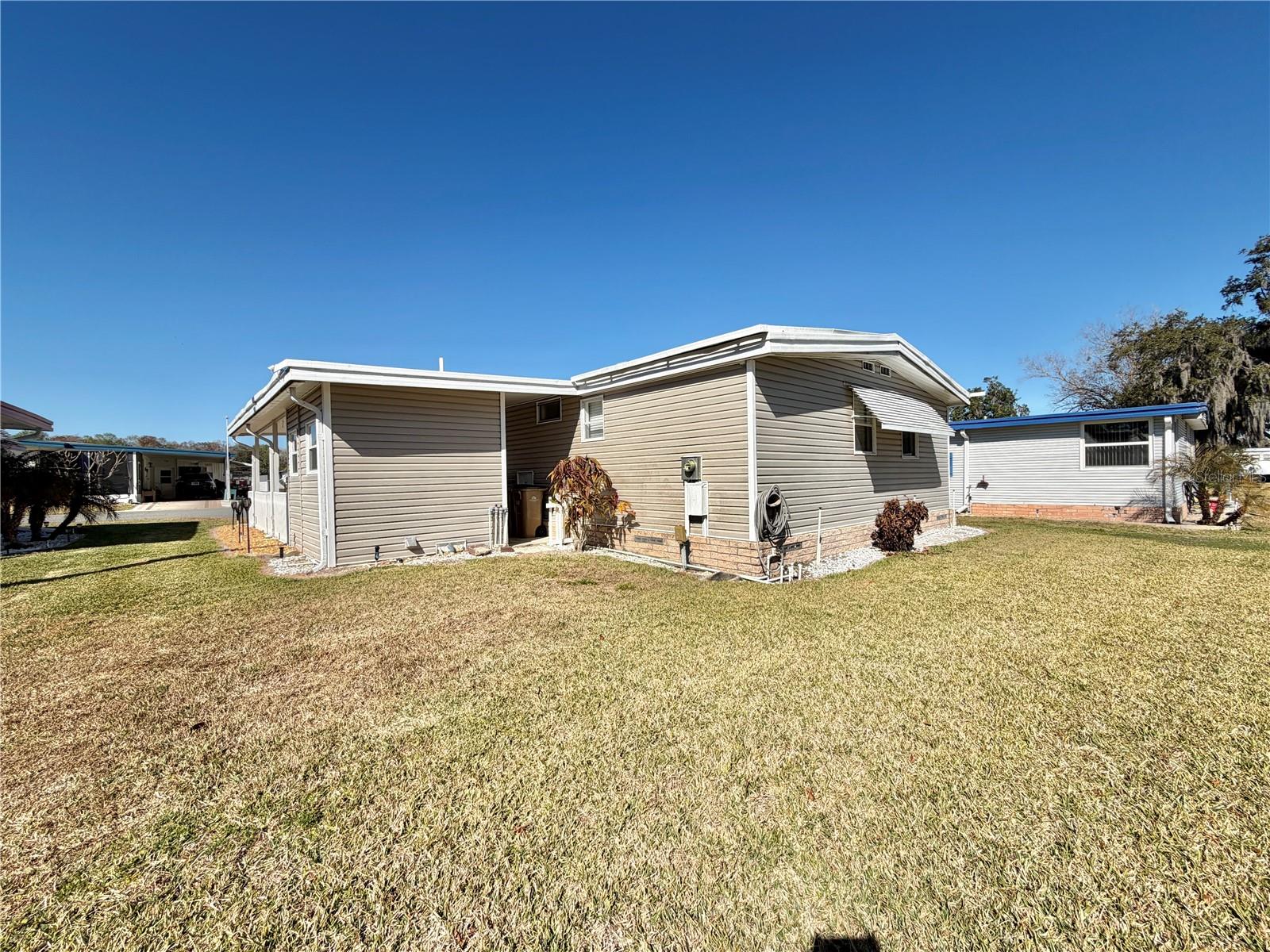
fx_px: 514
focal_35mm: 14
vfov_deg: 85.7
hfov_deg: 102.1
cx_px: 635
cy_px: 476
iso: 20
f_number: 2.2
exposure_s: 1/1167
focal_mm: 2.22
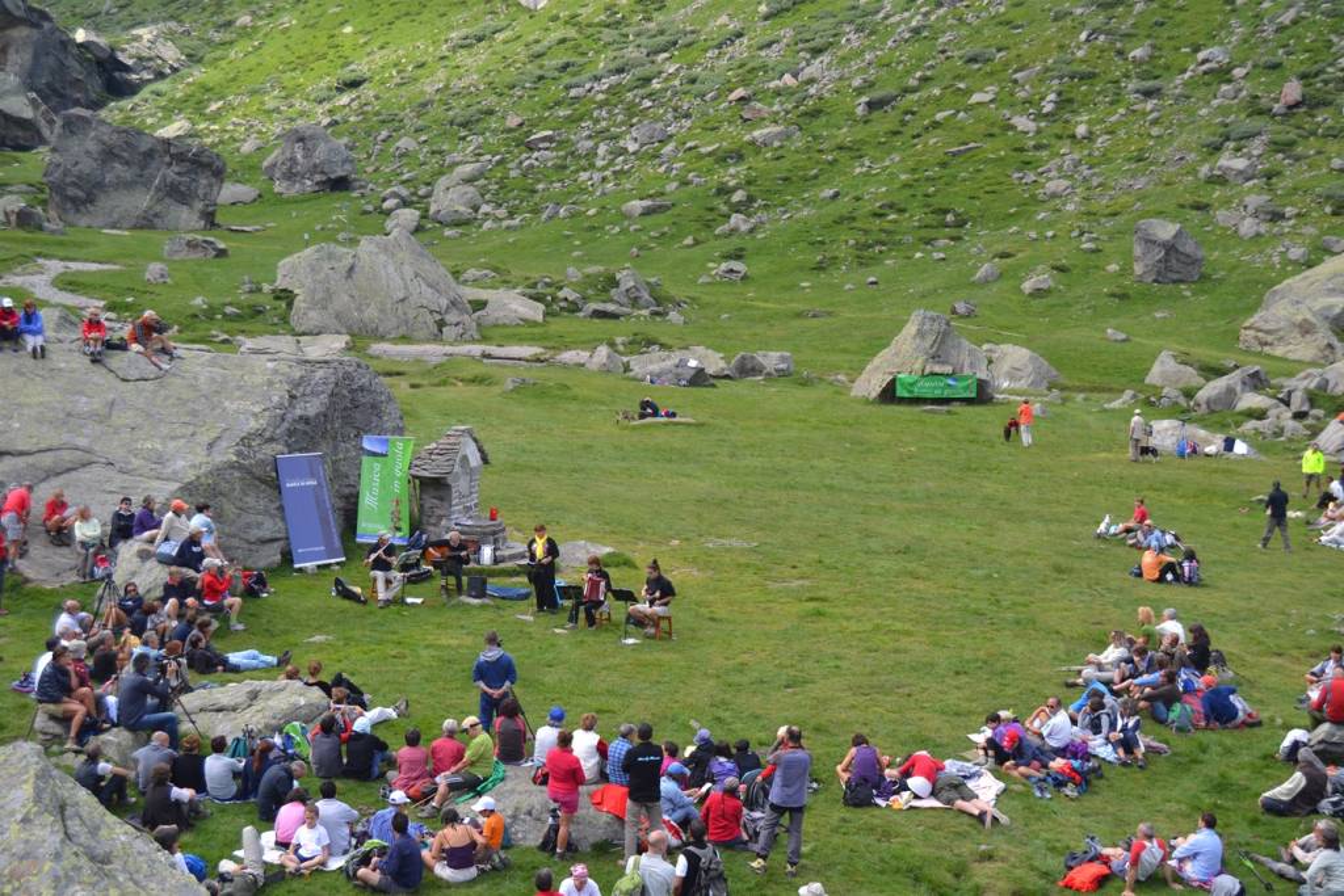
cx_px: 672
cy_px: 448
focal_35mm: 52
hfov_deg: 37.8
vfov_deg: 25.8
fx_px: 1960
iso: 100
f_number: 6.3
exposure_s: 1/160
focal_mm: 35
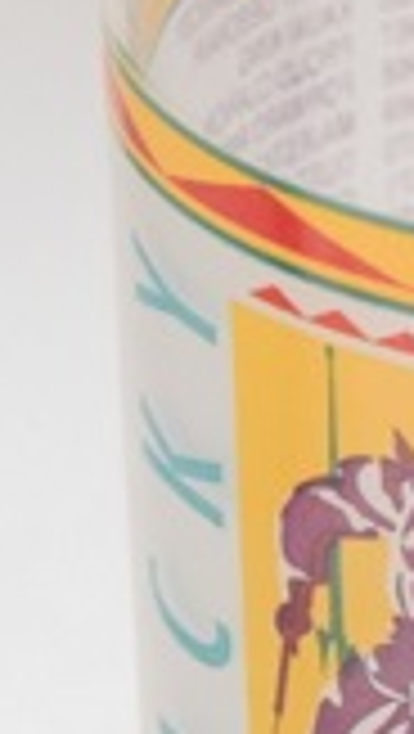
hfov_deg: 2.3
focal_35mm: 530
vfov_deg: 4.1
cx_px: 720
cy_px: 588
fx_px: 10321
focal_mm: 55
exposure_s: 1/60
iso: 1800
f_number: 5.6
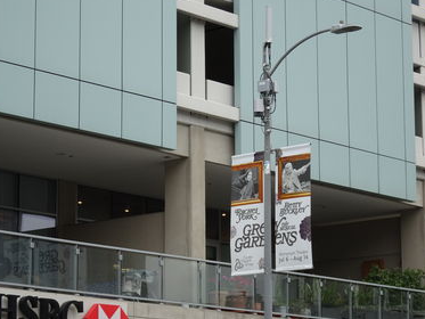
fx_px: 1621
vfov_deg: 11.2
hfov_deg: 14.9
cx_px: 213
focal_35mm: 132
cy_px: 155
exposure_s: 1/125
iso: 160
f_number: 5.6
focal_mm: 20.96
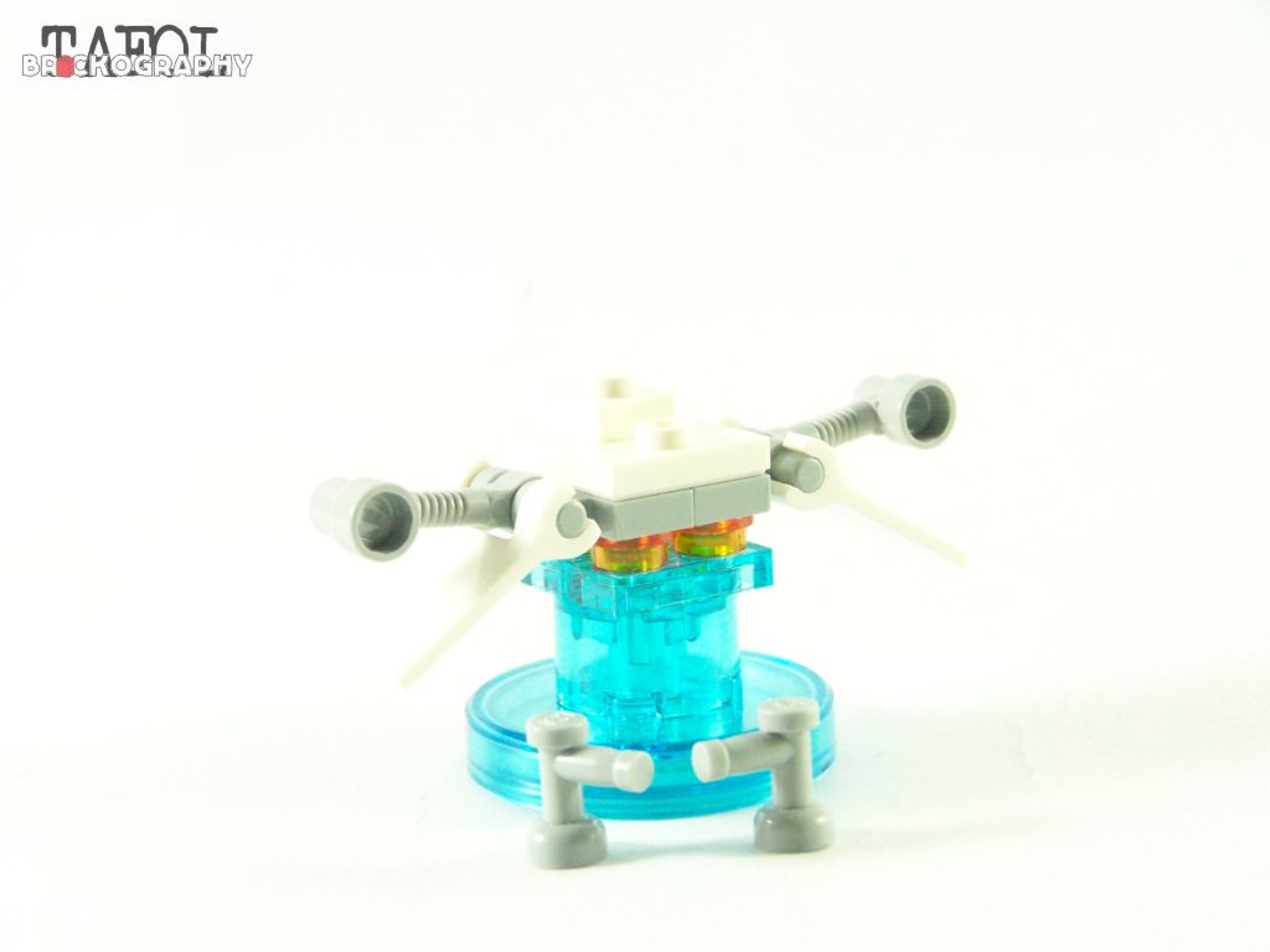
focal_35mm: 94
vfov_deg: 15.7
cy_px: 476
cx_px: 635
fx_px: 3449
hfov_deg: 20.9
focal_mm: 15.6
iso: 400
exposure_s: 1/60
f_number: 3.6
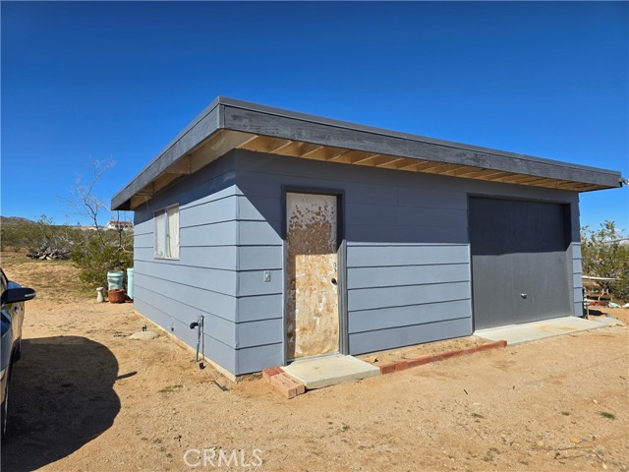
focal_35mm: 23
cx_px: 314
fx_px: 418
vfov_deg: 58.9
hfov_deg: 73.9
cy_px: 236
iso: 12
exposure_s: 1/970
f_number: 1.7
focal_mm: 6.3
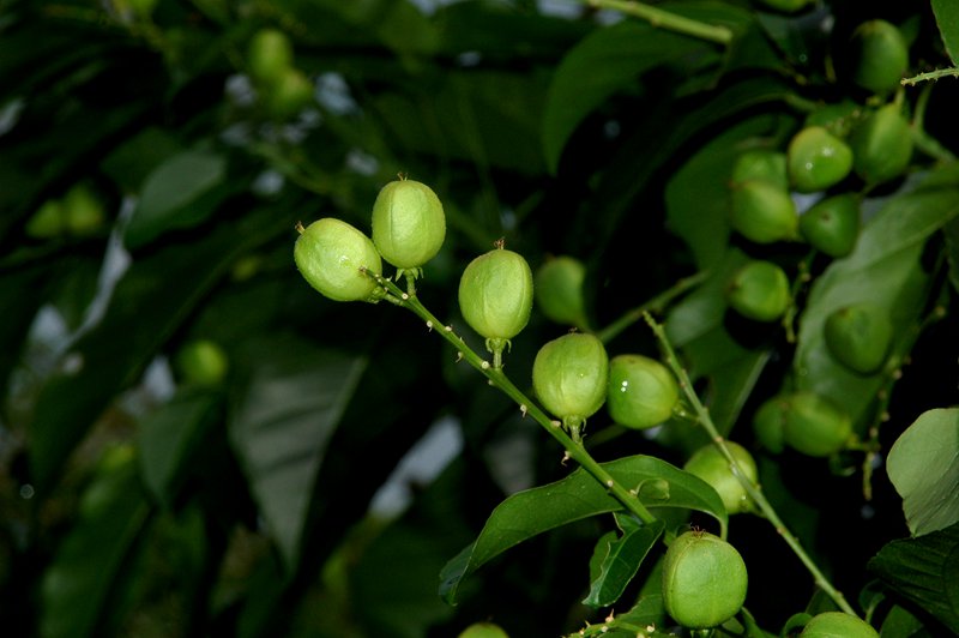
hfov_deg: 11.0
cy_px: 319
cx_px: 480
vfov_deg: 7.3
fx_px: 4991
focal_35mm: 188
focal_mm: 125
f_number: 14
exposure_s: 1/500
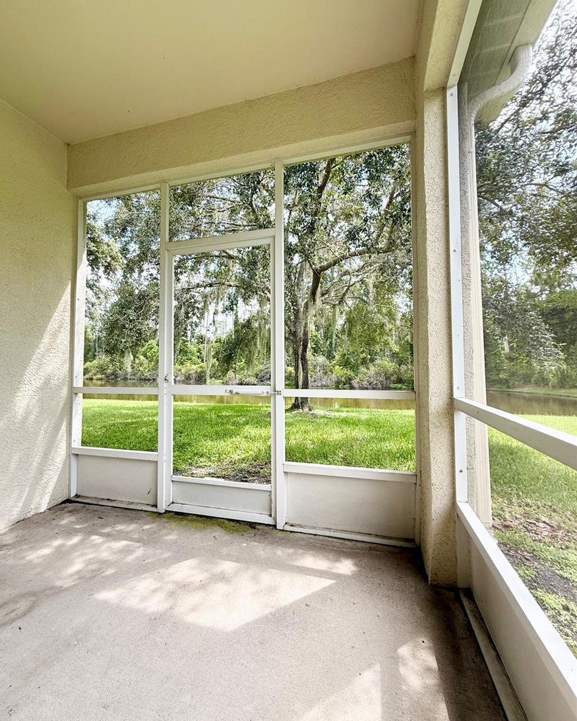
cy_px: 354
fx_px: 320
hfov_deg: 84.0
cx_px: 281
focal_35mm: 15
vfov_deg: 96.8
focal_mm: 2.22
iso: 50
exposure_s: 1/298
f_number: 2.2
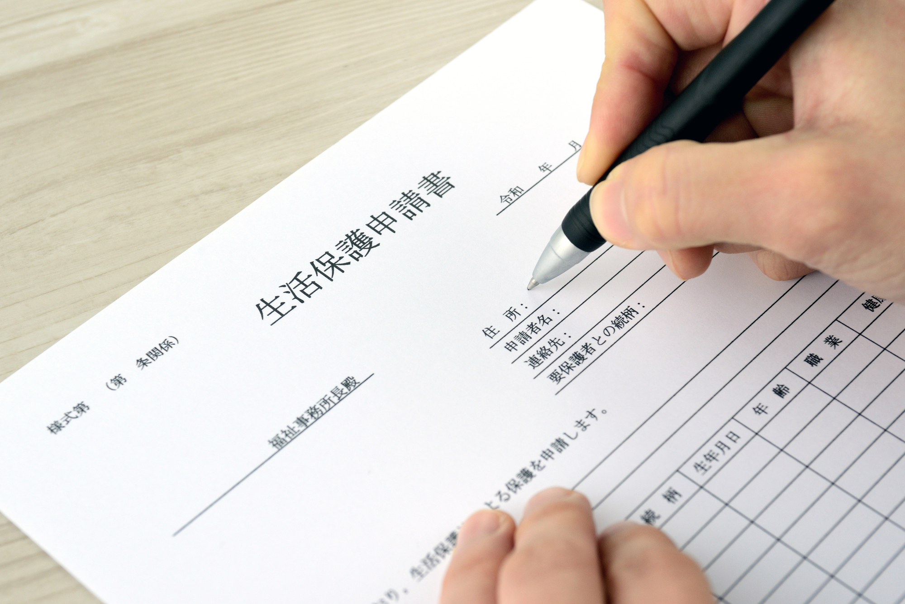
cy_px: 302
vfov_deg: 19.5
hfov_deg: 28.8
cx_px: 452
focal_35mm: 70
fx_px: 1760
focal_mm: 70
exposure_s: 1/80
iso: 640
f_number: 10
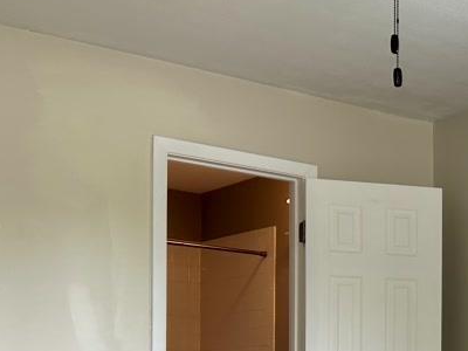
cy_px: 394
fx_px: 1068
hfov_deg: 22.9
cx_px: 542
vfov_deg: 17.9
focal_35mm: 79
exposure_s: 1/120
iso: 125
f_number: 1.78
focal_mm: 6.86
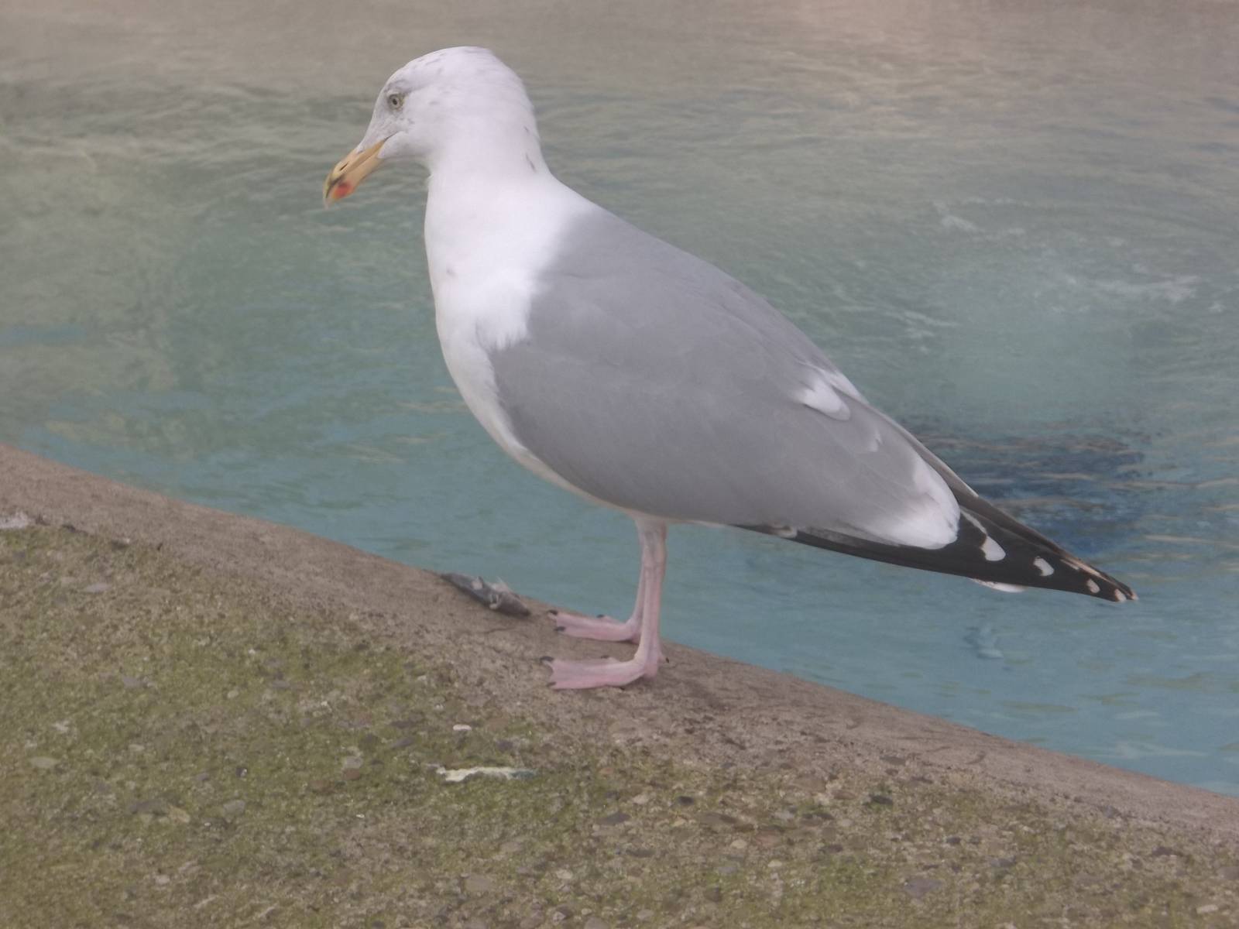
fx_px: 5906
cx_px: 620
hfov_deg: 12.0
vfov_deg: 9.0
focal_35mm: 165
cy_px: 464
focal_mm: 29.5
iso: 80
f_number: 5.9
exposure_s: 1/80
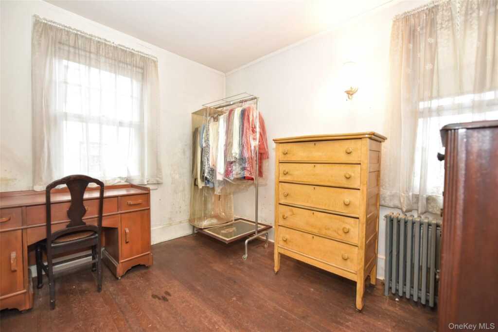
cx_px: 249
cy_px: 166
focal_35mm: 15
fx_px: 208
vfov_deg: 77.3
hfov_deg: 100.4
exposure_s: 1/60
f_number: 3.2
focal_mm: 15
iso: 800
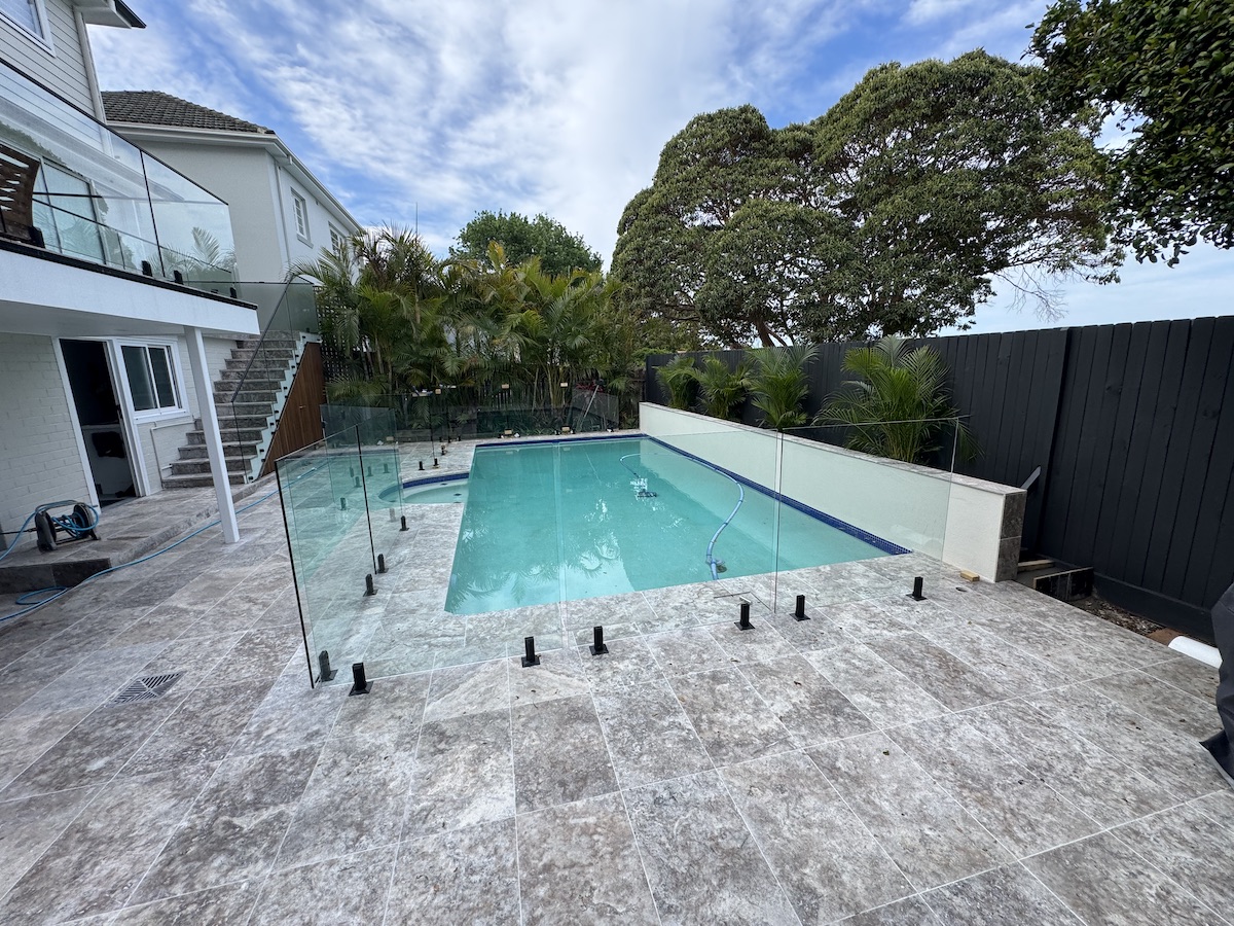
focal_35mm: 14
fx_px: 499
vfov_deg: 85.7
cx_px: 617
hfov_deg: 102.1
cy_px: 463
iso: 40
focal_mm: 2.22
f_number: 2.2
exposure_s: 1/533
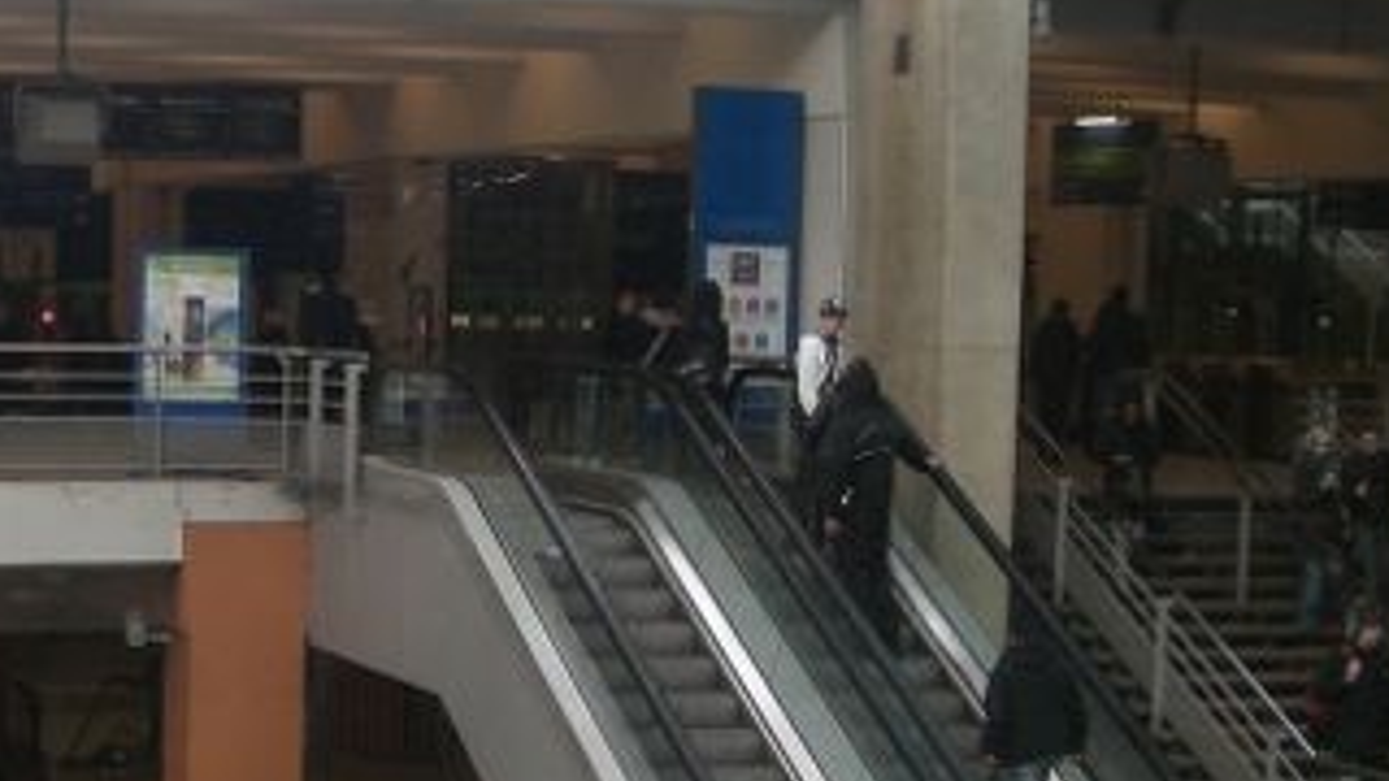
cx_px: 495
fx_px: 3094
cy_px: 627
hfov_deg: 25.2
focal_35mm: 84
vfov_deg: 14.3
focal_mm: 6.2
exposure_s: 1/60
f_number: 2.7
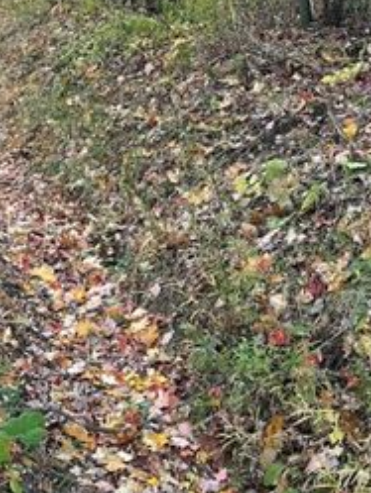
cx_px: 145
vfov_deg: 27.9
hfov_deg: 21.9
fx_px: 957
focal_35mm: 67
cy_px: 49
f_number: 1.6
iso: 64
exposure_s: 1/121
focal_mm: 5.1
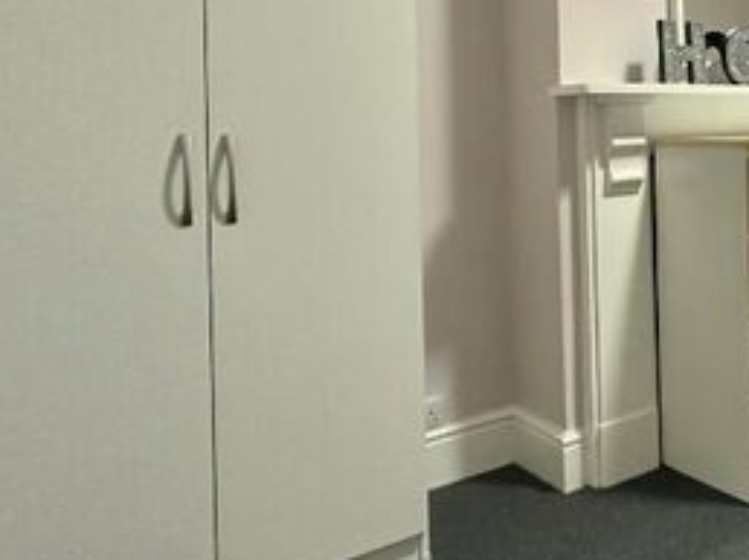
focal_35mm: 38
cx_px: 941
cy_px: 109
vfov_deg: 36.3
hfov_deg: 35.7
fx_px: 821
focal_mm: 2.22
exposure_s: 1/50
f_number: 2.2
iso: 320
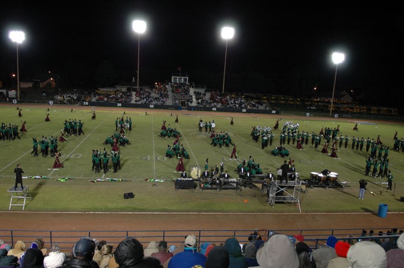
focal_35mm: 28
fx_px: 309
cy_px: 141
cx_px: 189
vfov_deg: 47.0
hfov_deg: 66.3
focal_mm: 17
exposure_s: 1/60
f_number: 2.8
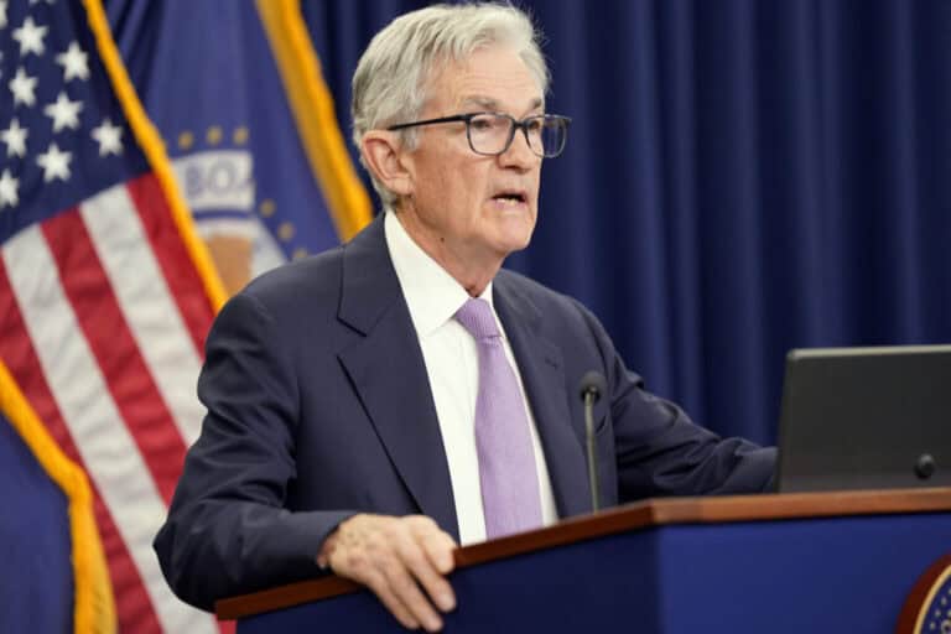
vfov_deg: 6.9
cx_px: 476
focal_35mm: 200
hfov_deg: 10.3
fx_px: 5283
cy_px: 317
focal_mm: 200
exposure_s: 1/160
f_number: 2.8
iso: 400
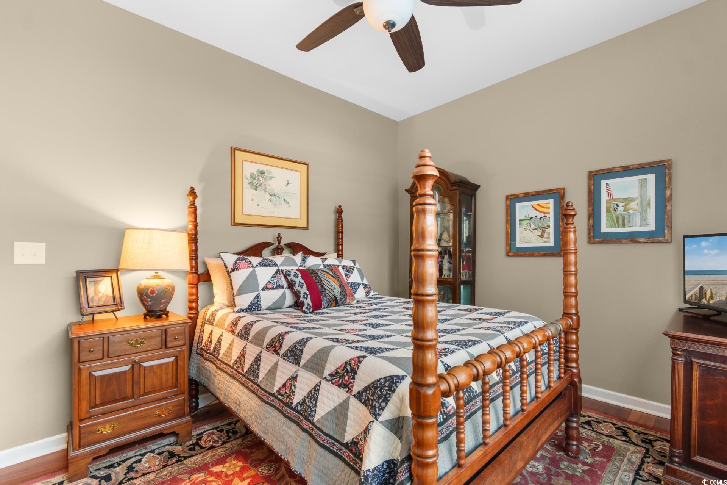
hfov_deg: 100.4
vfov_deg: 77.3
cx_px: 364
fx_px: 303
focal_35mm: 15
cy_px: 242
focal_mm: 10
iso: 100
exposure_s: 1
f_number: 4.5
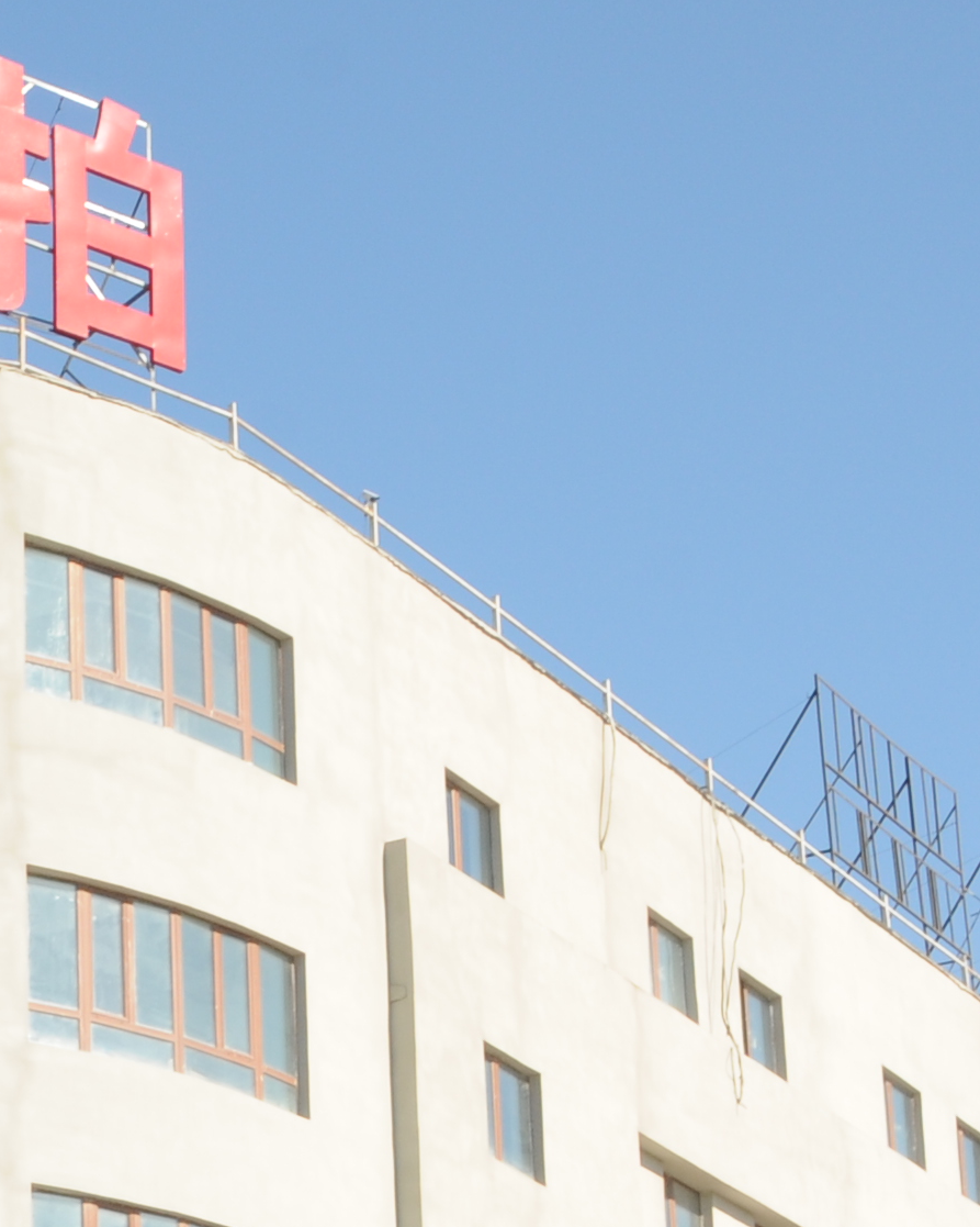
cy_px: 1296
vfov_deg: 17.3
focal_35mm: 108
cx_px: -269
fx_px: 3917
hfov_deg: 13.8
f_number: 11
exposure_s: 1/125
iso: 200
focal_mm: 20
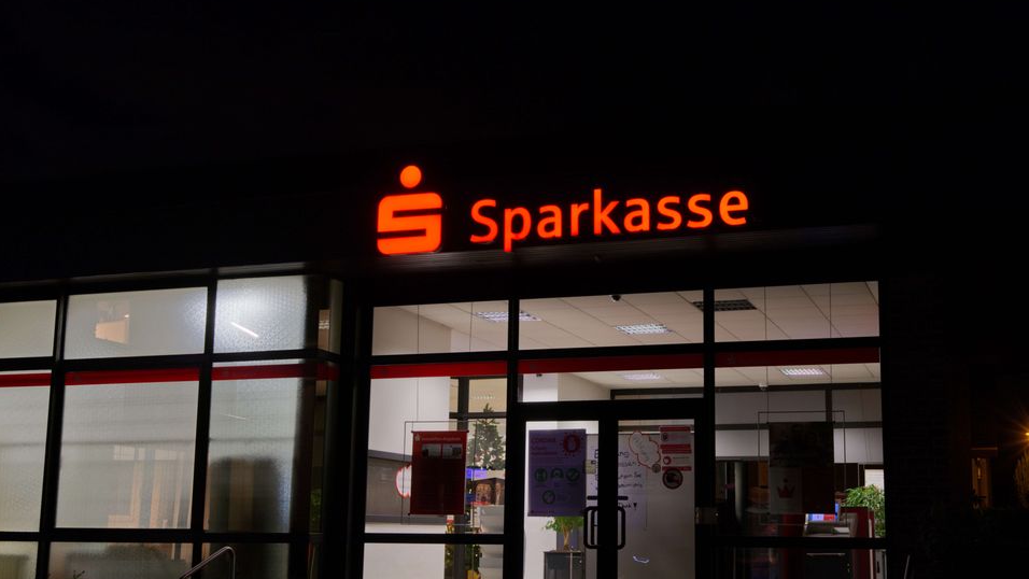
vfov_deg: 26.0
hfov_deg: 44.5
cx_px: 590
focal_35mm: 46
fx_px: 1255
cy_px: 329
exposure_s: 1/2.5
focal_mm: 35
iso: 100
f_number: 8
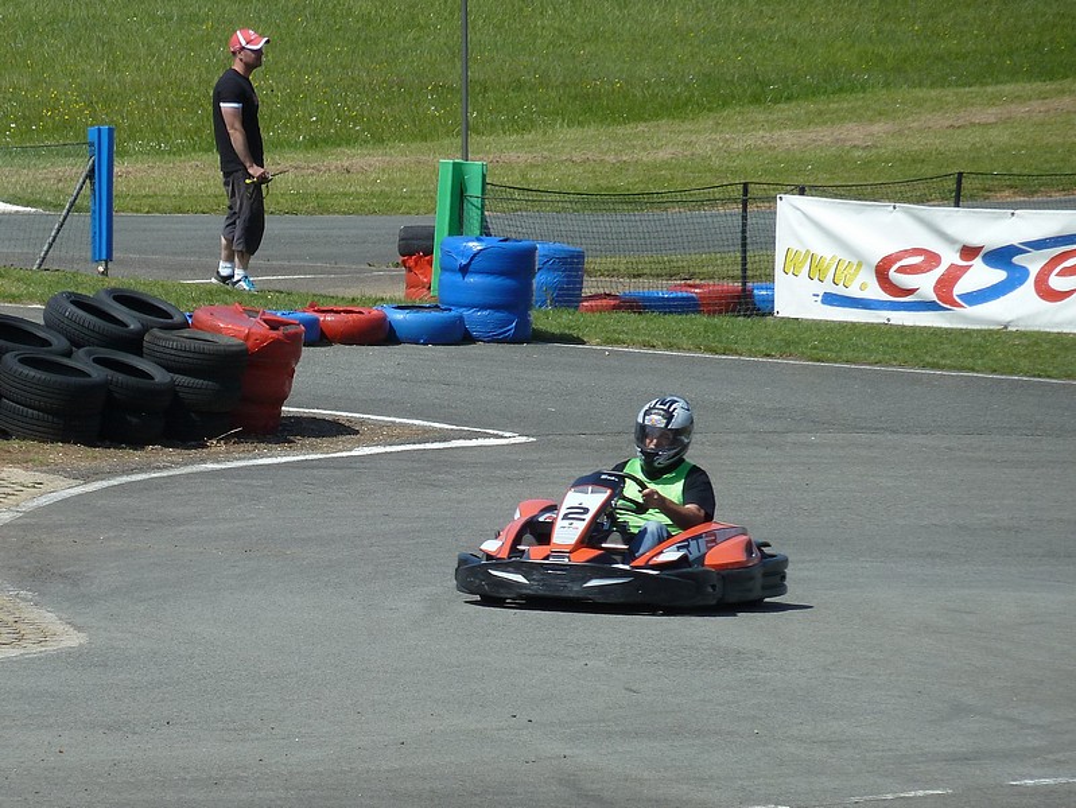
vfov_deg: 5.0
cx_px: 538
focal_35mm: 300
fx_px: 9329
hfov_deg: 6.6
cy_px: 404
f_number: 4.9
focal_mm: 49.2
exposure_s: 1/500
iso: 100
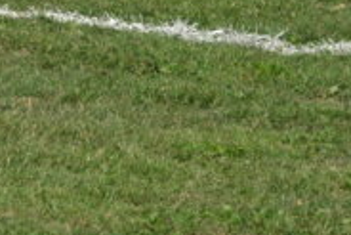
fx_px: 6069
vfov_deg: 2.2
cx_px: -591
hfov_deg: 3.3
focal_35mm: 622
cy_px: -368
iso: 2000
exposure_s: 1/1000
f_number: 16
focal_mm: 112
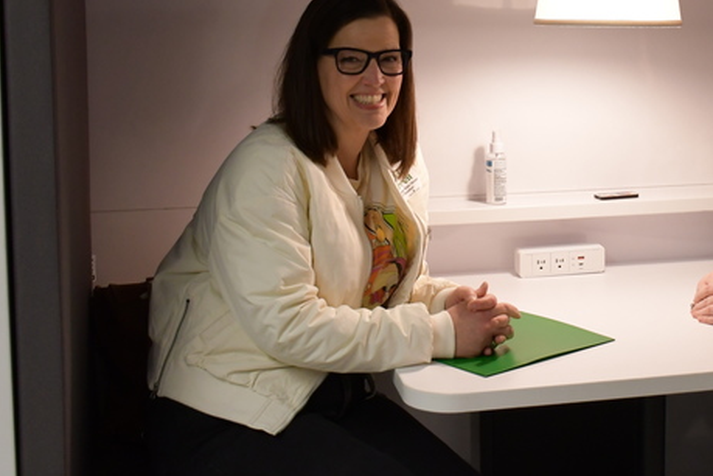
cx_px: 583
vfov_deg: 20.0
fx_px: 1327
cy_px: 69
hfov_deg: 29.3
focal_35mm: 67
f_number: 3.5
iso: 1000
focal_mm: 20
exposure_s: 1/125
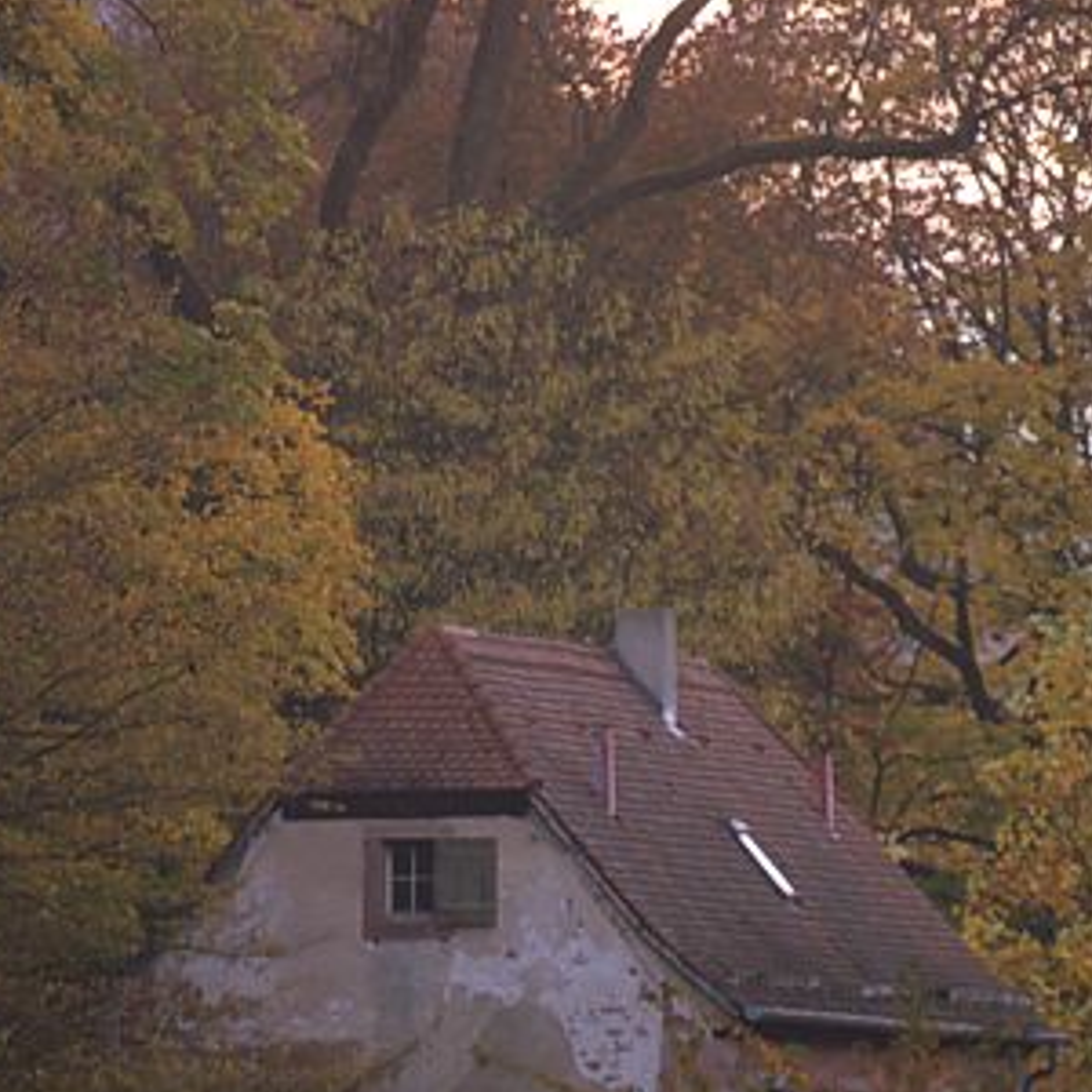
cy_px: 1001
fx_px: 18238
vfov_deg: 3.4
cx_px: 564
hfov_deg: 3.4
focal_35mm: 511
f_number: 5
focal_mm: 200
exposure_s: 1/25
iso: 400
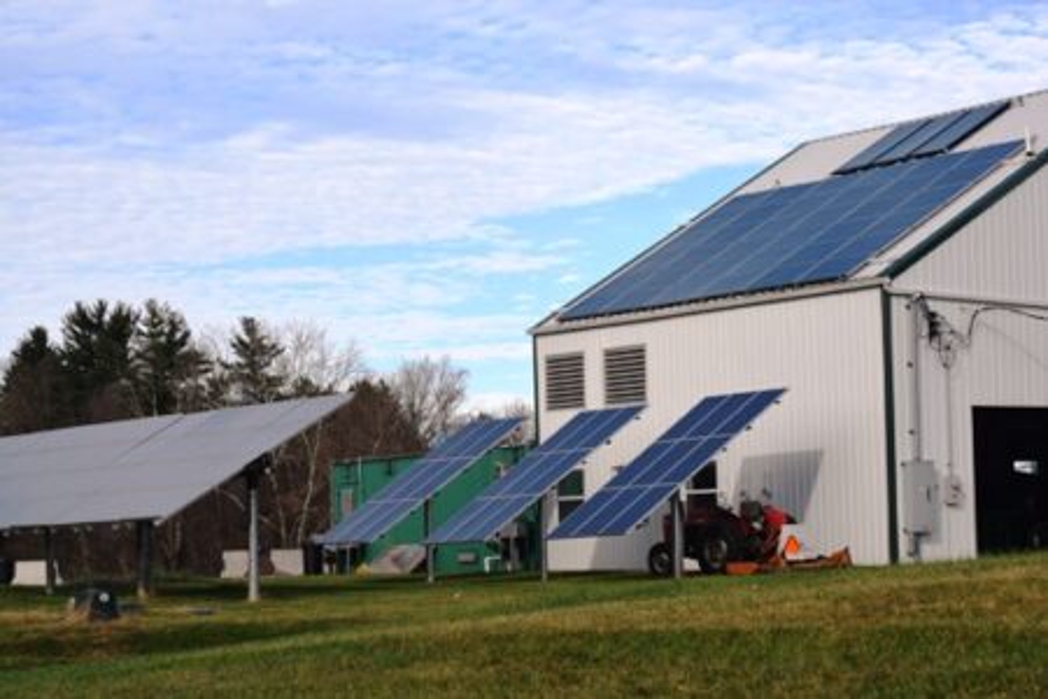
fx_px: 2401
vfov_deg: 16.6
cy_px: 350
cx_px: 524
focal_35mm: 82
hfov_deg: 24.6
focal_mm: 55
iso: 200
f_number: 9
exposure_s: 1/320
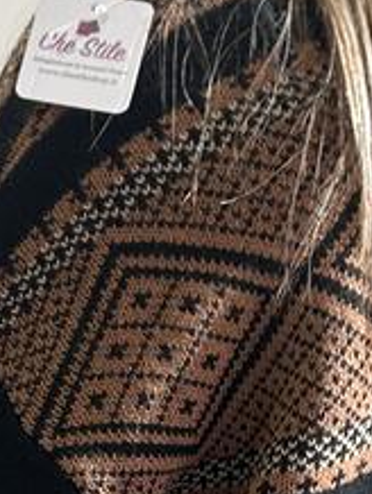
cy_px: 659
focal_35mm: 143
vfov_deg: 13.3
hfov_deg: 10.4
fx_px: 2045
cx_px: 95
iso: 50
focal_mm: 5.7
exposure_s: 1/100
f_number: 1.5
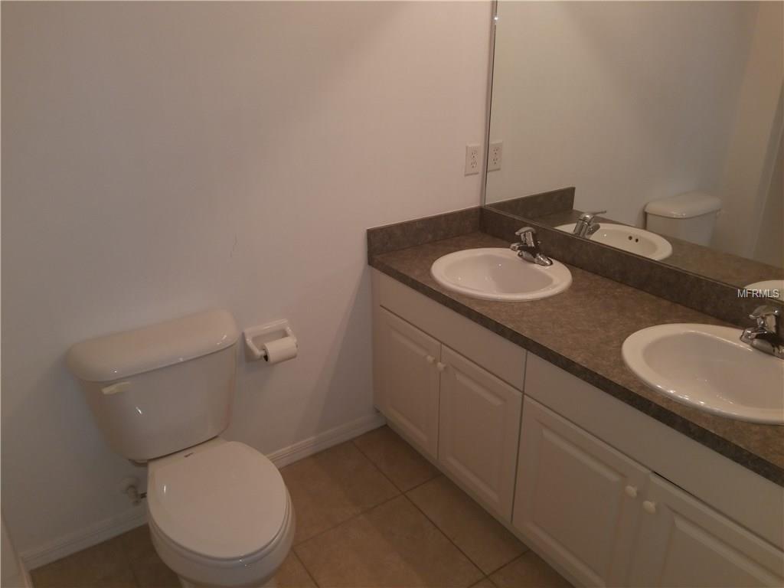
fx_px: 589
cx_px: 392
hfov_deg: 67.3
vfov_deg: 53.1
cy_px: 294
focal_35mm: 26
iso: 64
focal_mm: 4.25
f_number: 1.7
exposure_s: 1/60
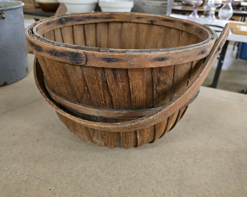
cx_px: 134
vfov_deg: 54.9
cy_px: 91
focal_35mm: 26
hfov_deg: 65.9
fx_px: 190
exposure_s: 1/60
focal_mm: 6.3
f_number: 1.7
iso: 1250
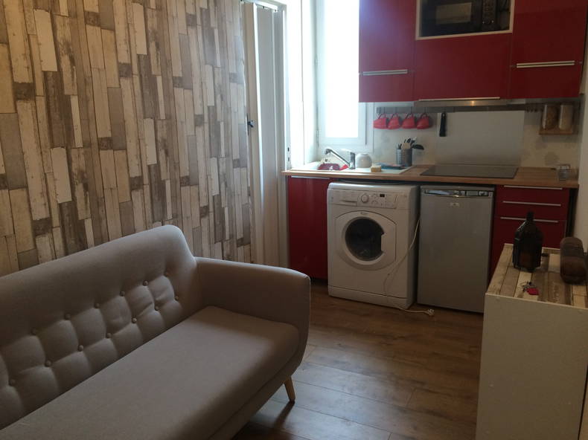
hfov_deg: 61.7
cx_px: 294
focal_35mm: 29
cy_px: 220
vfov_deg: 48.2
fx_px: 492
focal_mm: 4.15
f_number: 2.2
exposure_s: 1/33
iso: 64
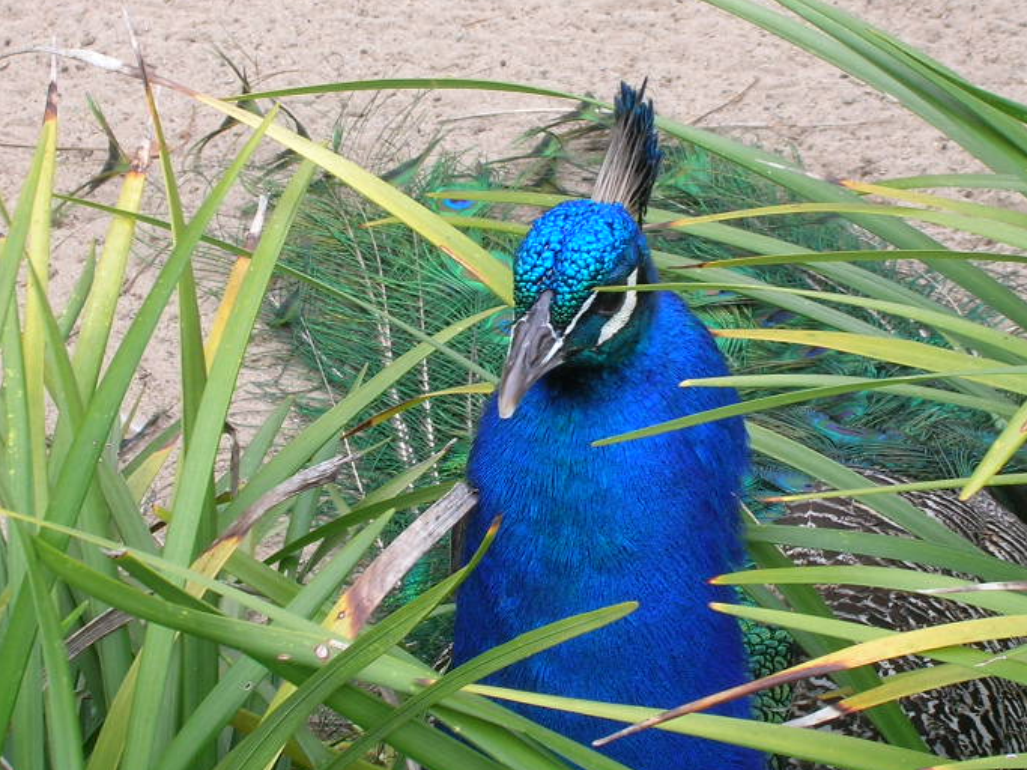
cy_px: 319
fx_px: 3293
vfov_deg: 13.3
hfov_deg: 17.7
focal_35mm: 111
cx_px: 647
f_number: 6.7
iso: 50
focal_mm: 12.3
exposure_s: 1/35.2
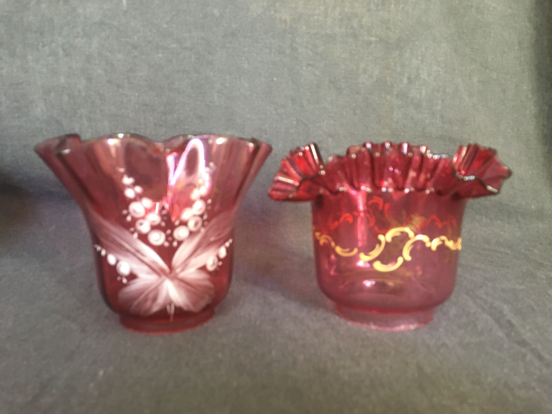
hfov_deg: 61.7
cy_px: 207
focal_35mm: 29
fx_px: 462
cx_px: 276
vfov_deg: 48.2
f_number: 2.2
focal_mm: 4.15
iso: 200
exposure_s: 1/17
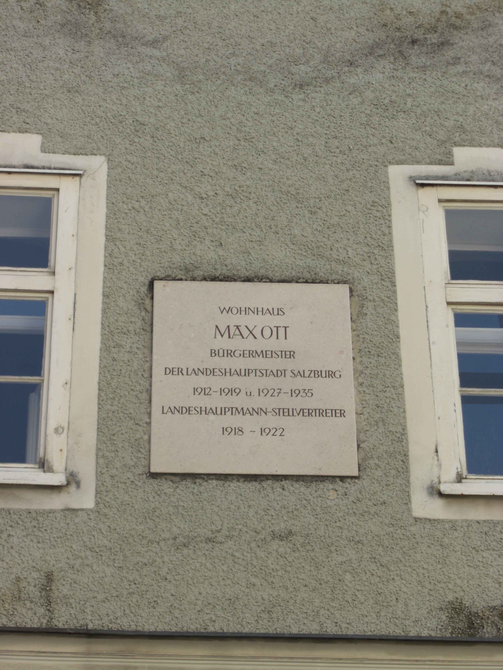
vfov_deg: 17.3
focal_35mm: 114
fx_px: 2209
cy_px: 335
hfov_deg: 13.0
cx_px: 252
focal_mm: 23.7
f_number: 5.1
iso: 100
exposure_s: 1/160
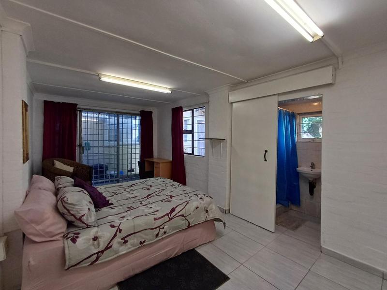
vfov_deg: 78.1
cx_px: 194
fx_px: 179
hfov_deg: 94.5
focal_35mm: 16
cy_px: 145
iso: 160
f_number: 2.2
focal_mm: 1.64
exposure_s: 1/50
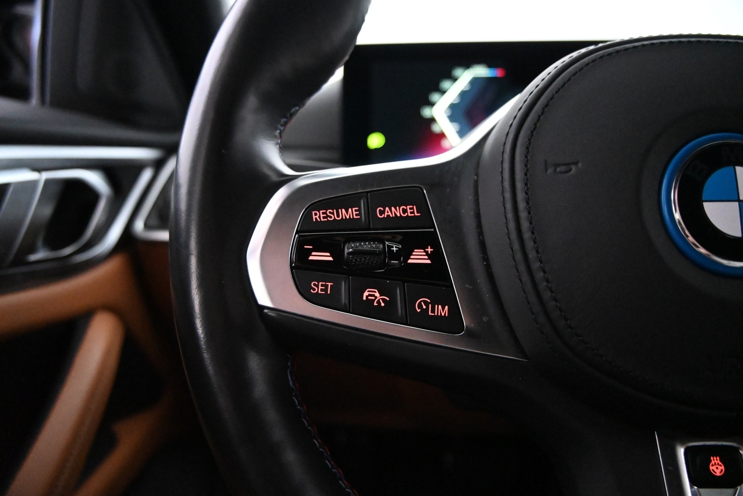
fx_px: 1548
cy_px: 248
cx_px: 372
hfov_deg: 27.0
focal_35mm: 75
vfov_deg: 18.2
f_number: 6.3
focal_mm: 50
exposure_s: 1/80
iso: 10000
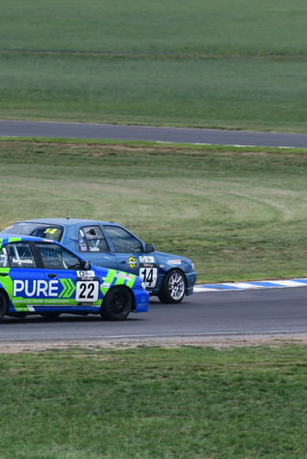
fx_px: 16156
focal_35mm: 1264
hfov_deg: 1.1
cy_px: 215
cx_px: 99
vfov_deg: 1.6
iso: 320
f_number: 10
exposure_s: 1/640
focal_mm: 500
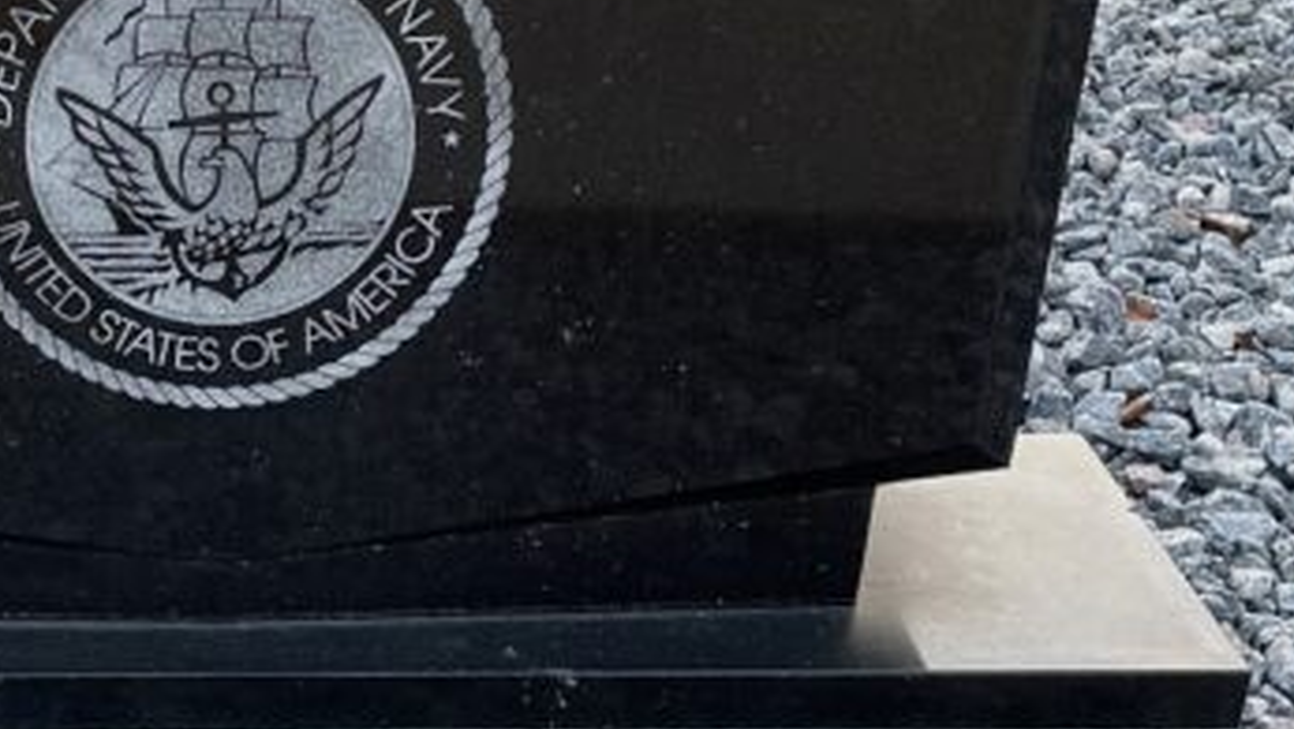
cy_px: 262
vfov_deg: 24.4
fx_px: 1682
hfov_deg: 39.8
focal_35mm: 49
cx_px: 198
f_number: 1.6
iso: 40
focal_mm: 4.2
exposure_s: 1/121
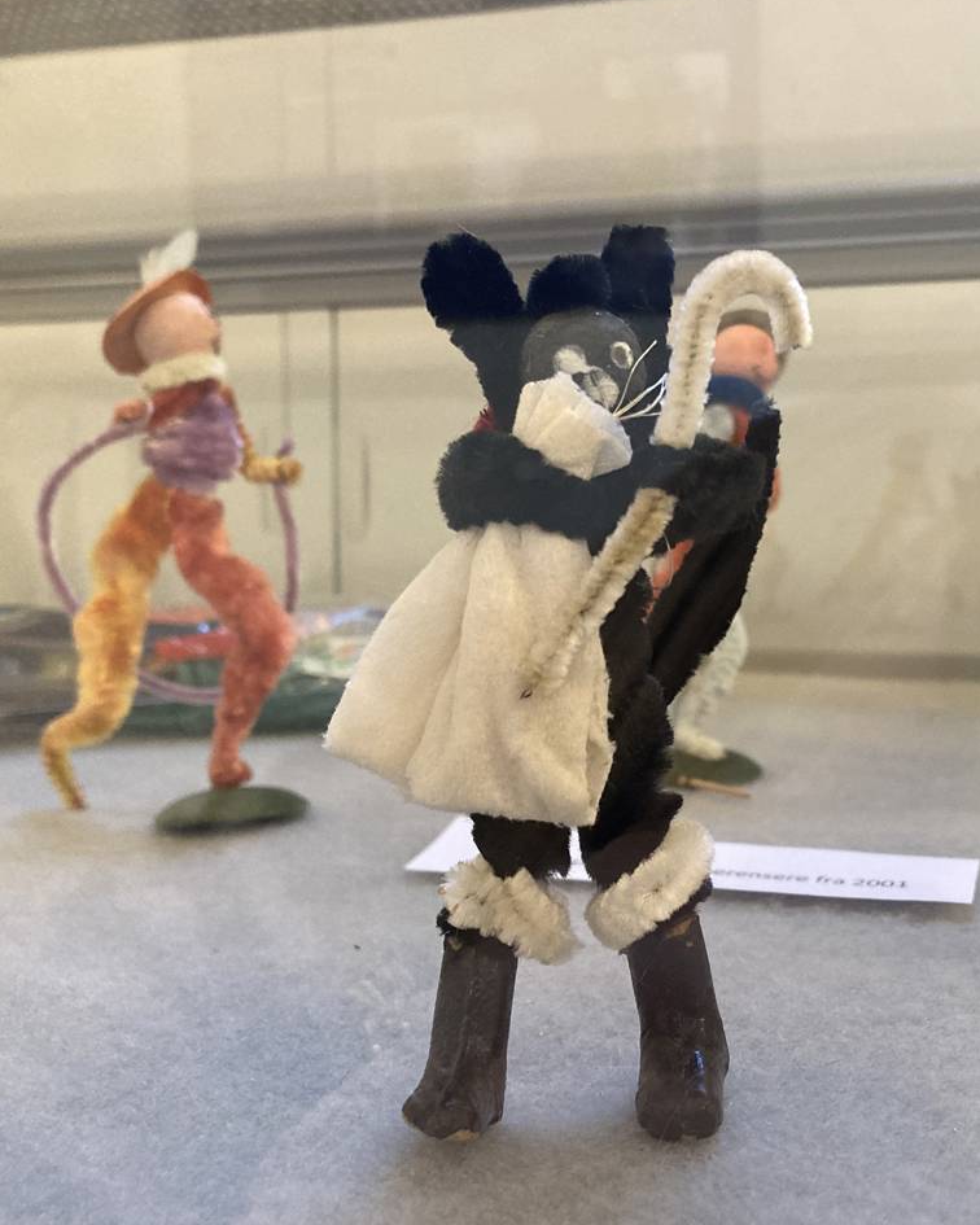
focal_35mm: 37
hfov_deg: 39.2
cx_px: 716
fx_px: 1341
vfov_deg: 49.1
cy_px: 613
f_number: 1.8
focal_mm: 3.99
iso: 320
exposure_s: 1/55
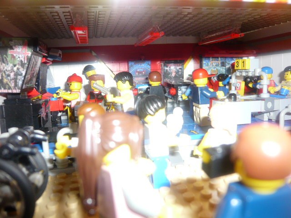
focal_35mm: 28
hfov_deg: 63.4
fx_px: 235
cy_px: 109
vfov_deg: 49.7
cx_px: 146
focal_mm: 4.6
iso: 100
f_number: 2.8
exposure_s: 1/30
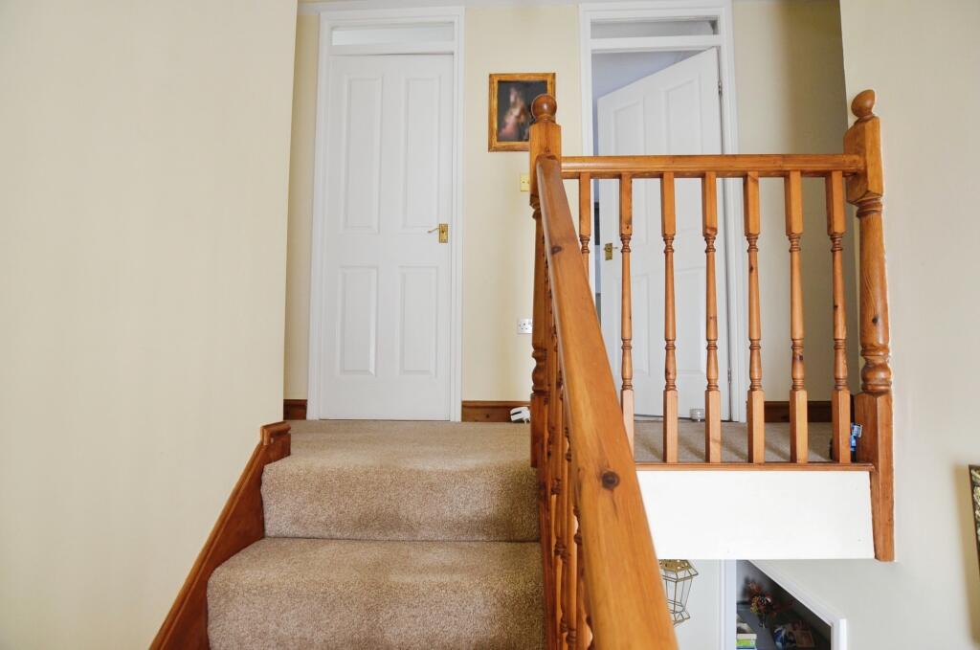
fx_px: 408
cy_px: 325
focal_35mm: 15
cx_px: 490
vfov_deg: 77.1
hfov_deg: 100.5
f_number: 4
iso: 400
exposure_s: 1/60
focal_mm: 10
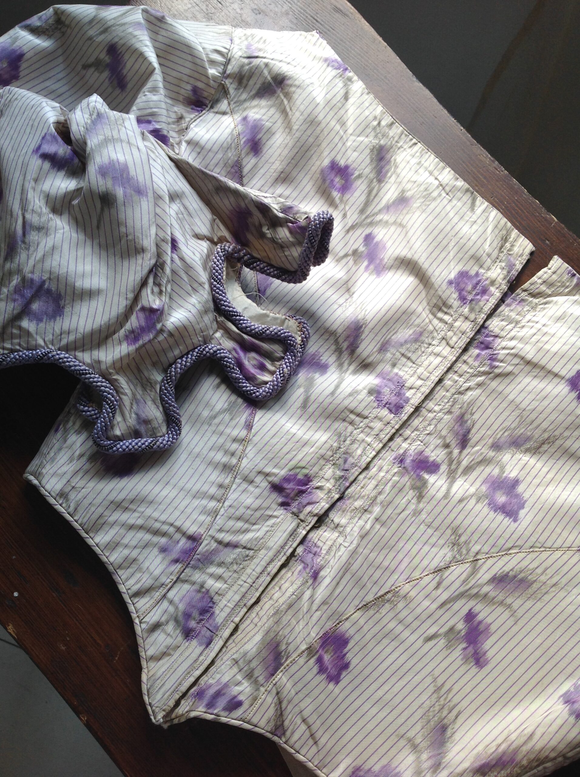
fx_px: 784
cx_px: 290
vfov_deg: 52.7
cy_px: 388
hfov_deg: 40.6
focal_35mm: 35
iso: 50
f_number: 2.4
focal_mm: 4.28
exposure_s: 1/159
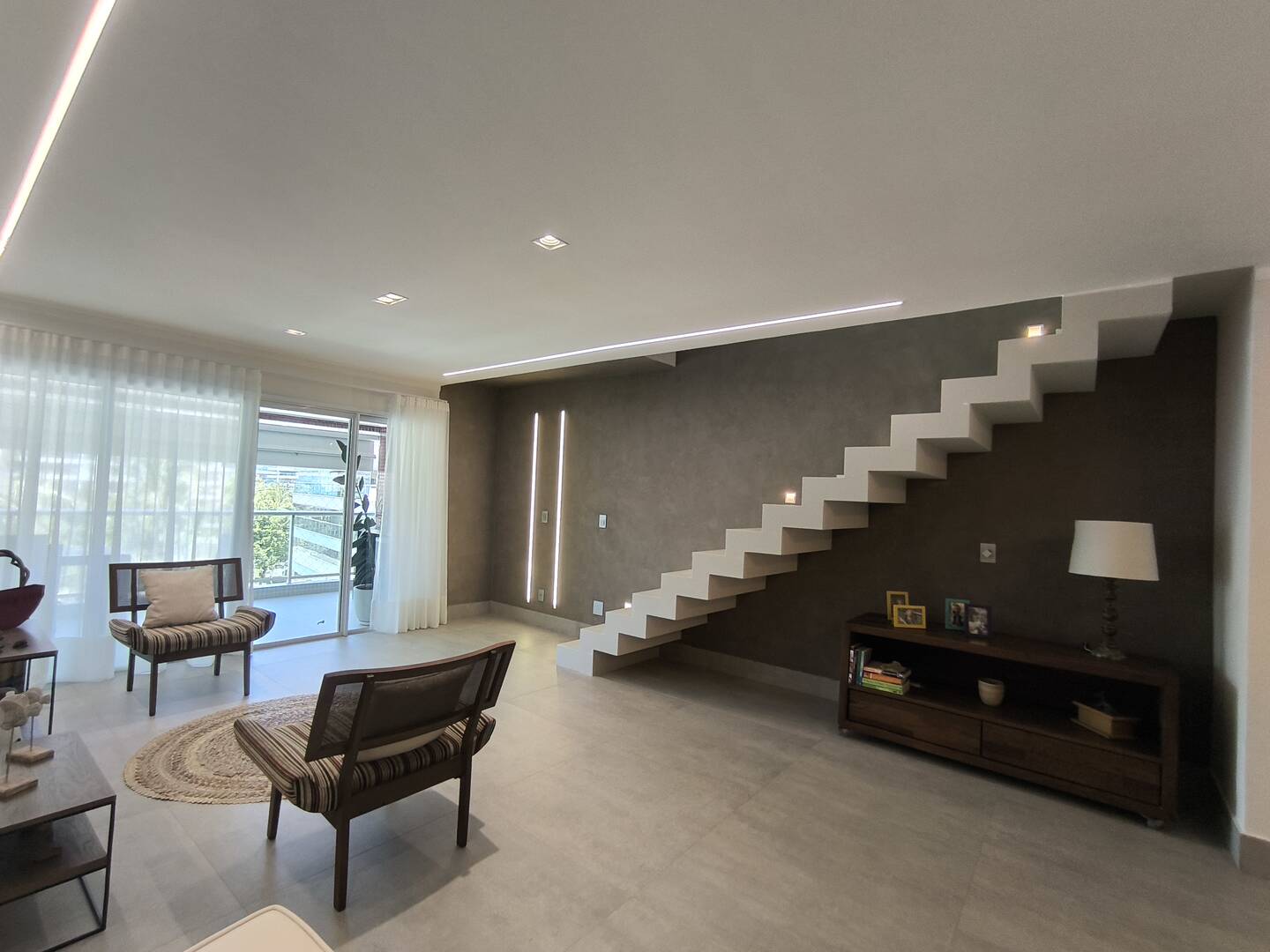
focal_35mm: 16
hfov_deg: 94.5
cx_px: 635
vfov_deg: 78.1
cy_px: 476
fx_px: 587
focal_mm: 1.65
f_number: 2.2
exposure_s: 1/60
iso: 64
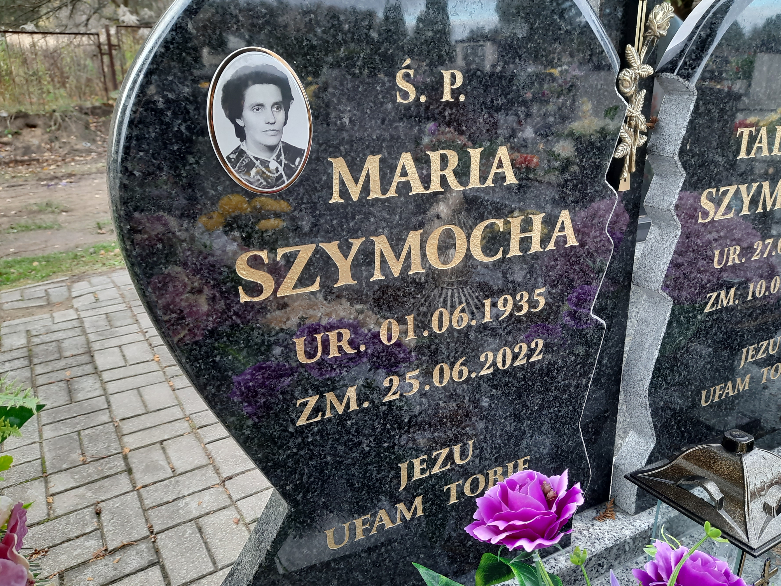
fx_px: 632
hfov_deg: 63.3
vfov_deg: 49.8
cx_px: 435
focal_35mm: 28
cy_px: 298
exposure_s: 1/100
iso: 32
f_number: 2
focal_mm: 4.6
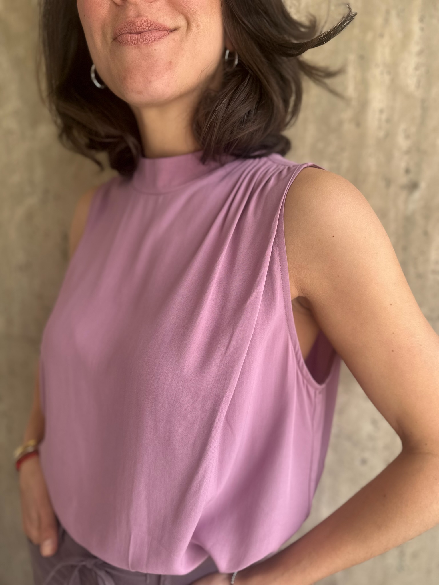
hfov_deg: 56.8
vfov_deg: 71.6
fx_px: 406
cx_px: 220
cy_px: 292
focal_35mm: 24
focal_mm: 6.86
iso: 80
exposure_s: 1/296
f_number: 1.78
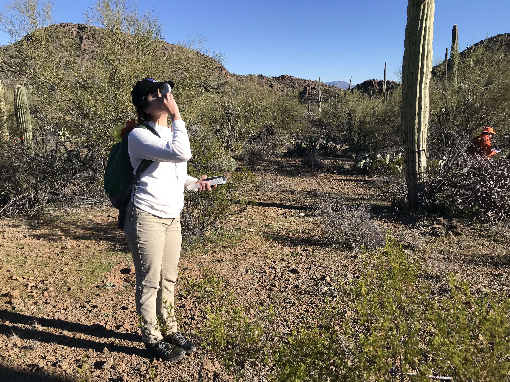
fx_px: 413
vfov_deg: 49.7
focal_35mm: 28
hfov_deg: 63.4
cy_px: 191
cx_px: 255
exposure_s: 1/1650
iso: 20
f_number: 1.8
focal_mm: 3.99
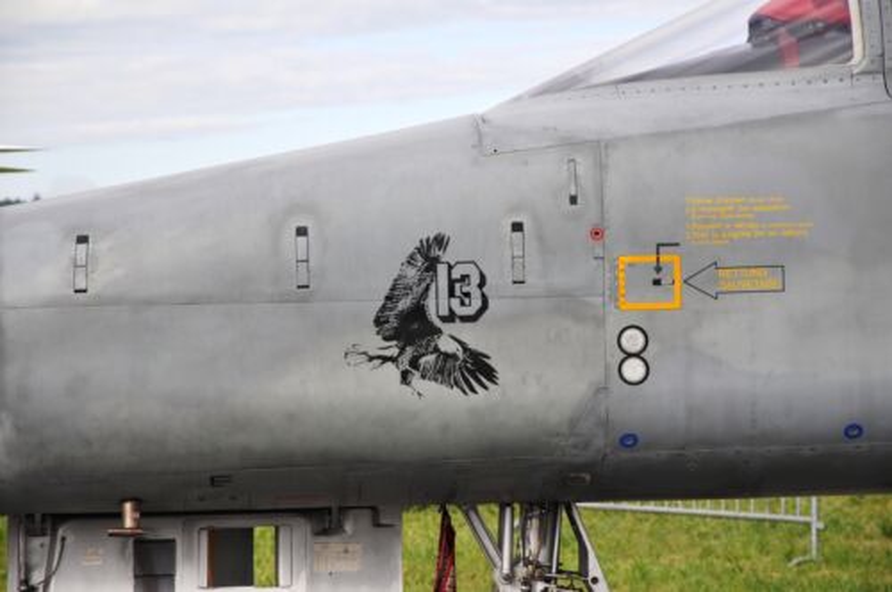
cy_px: 296
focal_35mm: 158
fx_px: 3897
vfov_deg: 8.7
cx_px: 446
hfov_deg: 13.1
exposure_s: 1/250
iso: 200
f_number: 8
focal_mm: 105
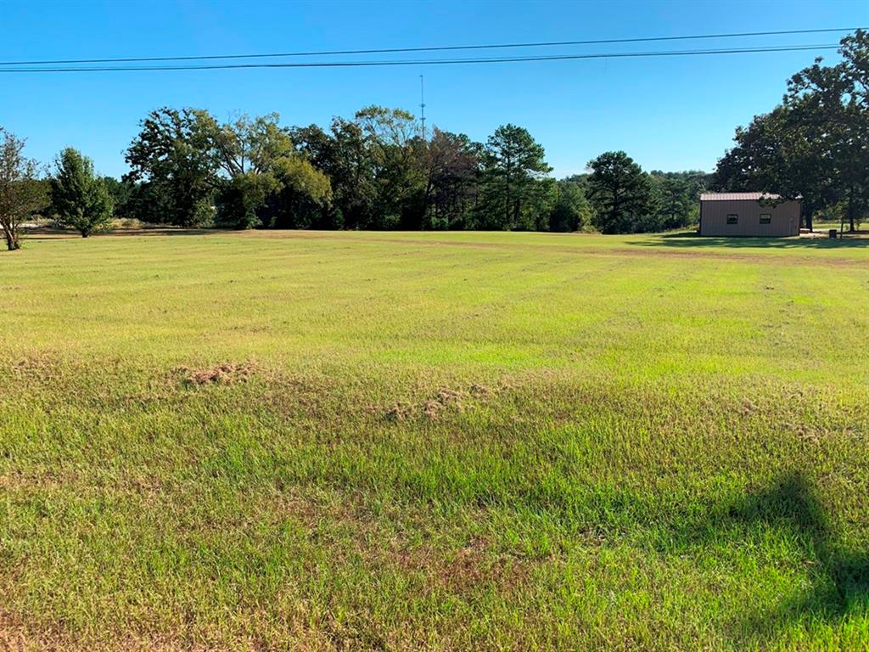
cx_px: 434
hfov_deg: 67.3
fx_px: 653
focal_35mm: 26
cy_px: 326
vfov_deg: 53.1
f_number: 1.8
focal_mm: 4.25
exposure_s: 1/1880
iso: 25
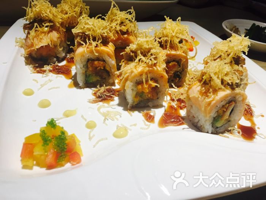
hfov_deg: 61.7
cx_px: 133
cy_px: 100
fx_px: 223
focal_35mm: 29
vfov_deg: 48.2
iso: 32
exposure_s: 1/33
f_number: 2.2
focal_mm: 4.15
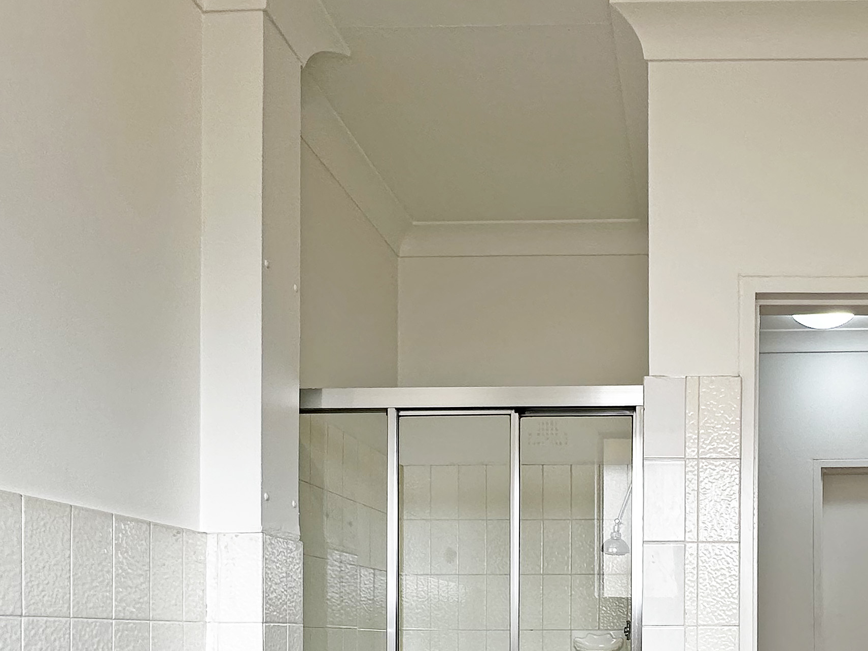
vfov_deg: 38.1
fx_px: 827
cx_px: 682
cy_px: 655
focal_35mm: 33
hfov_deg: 52.2
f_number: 2.2
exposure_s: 1/99
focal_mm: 2.22
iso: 50
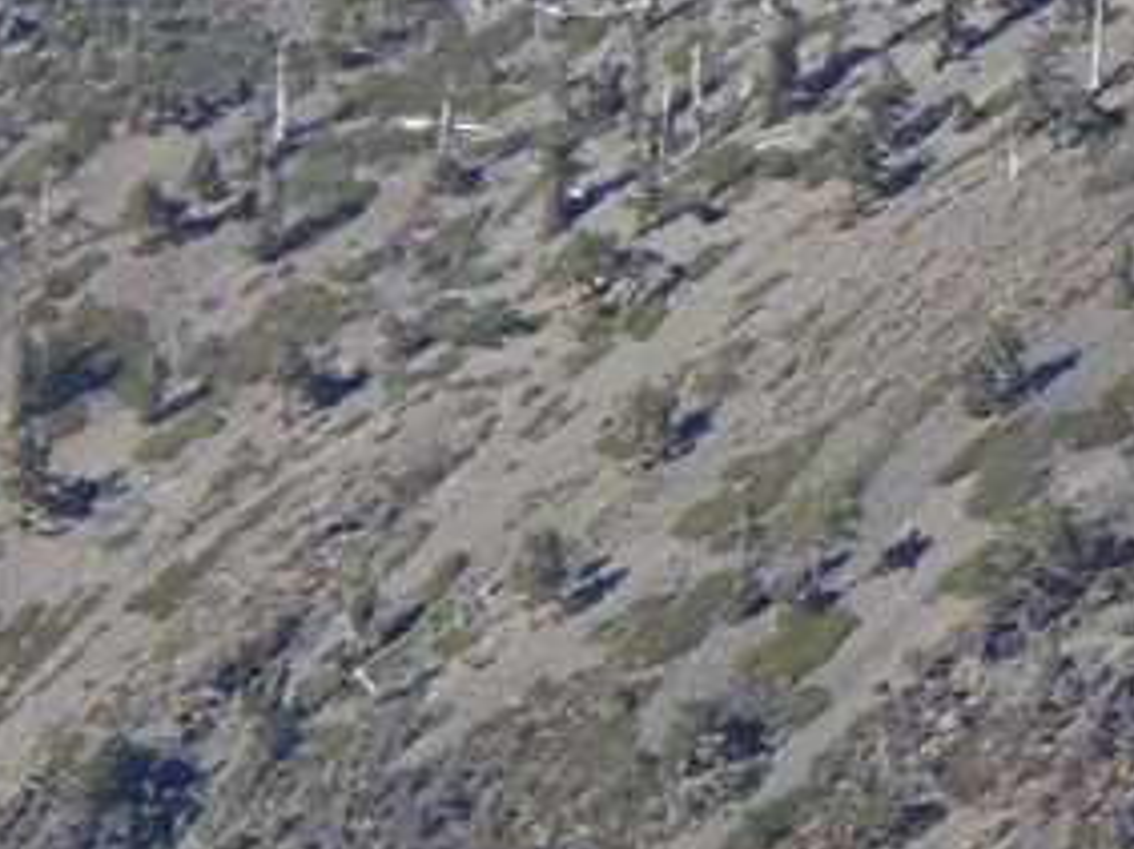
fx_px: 22912
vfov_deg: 2.1
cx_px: 2079
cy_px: -93
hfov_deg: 2.8
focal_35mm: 700
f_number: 4.4
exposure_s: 1/400
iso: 80
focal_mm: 28.83
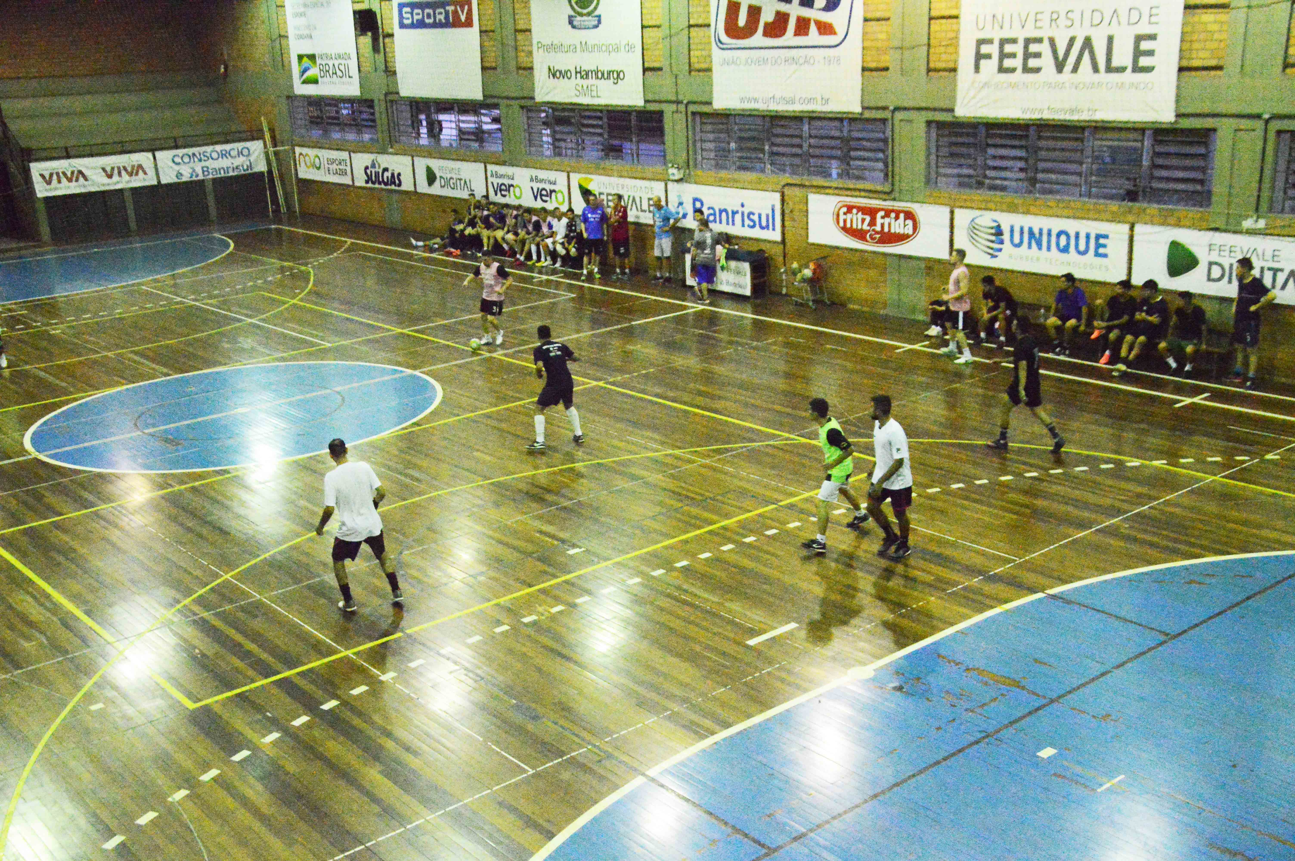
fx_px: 1402
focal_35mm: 39
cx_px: 648
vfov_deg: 34.1
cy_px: 430
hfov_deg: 49.6
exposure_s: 1/160
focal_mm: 26
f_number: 5.6
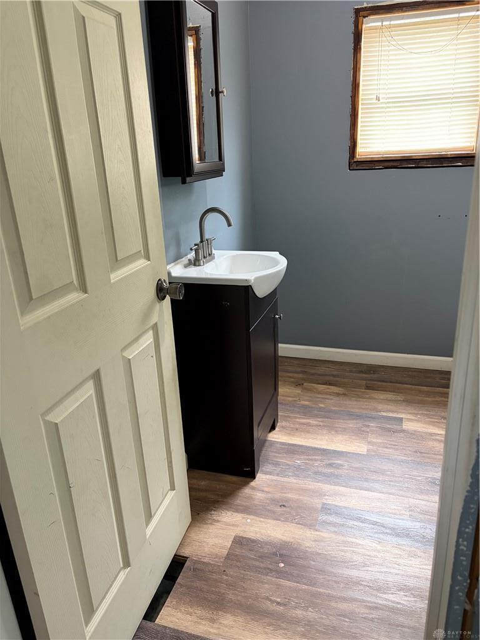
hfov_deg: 53.1
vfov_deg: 67.3
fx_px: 481
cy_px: 320
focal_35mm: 26
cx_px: 240
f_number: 1.6
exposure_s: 1/60
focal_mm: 5.96
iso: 320
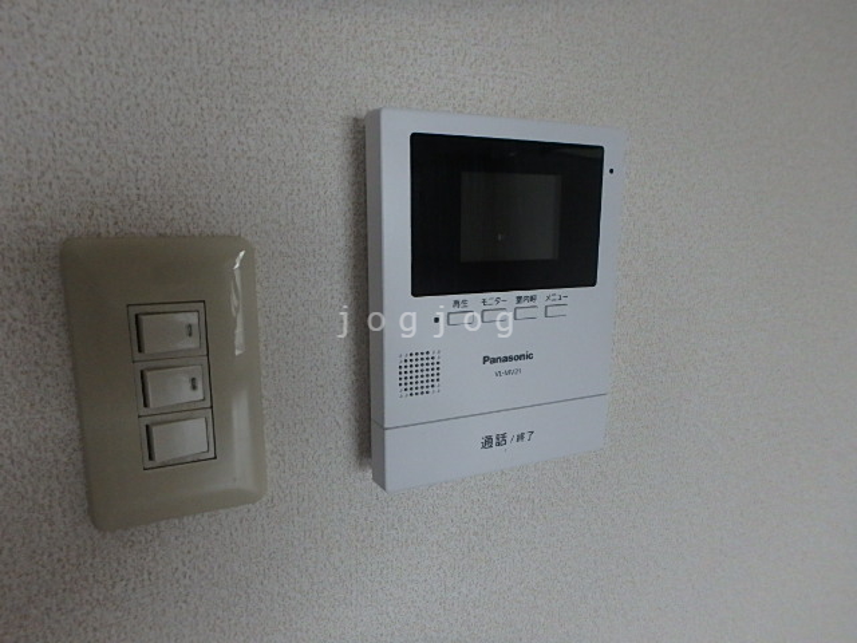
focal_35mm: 21
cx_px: 428
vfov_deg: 63.4
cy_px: 322
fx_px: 520
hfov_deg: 79.0
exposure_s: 1/40
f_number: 3.5
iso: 500
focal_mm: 3.7
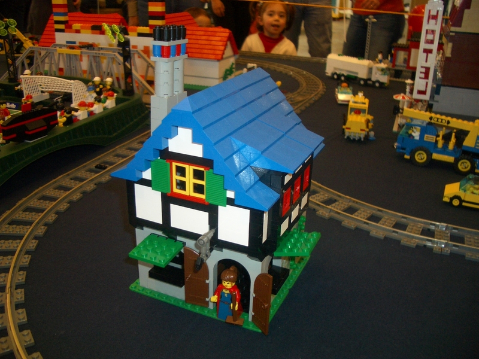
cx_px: 240
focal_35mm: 35
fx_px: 484
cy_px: 180
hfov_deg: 52.6
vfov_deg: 40.7
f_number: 2.6
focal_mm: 5.8
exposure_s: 1/60
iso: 100
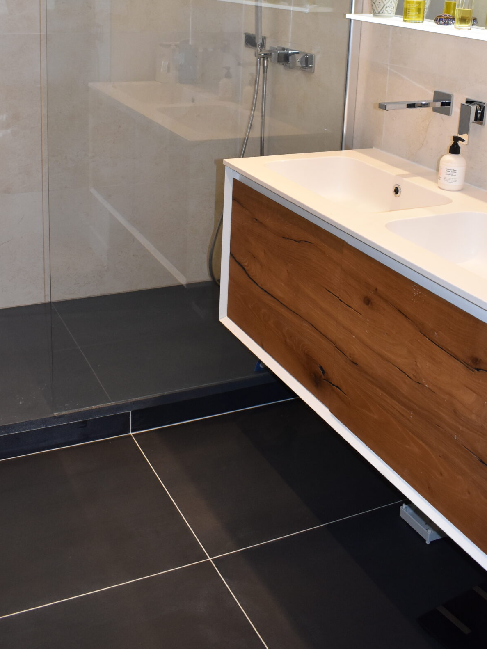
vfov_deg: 43.4
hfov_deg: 34.4
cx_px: 230
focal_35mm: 42
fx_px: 788
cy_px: 162
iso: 800
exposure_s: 1/100
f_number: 5
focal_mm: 18
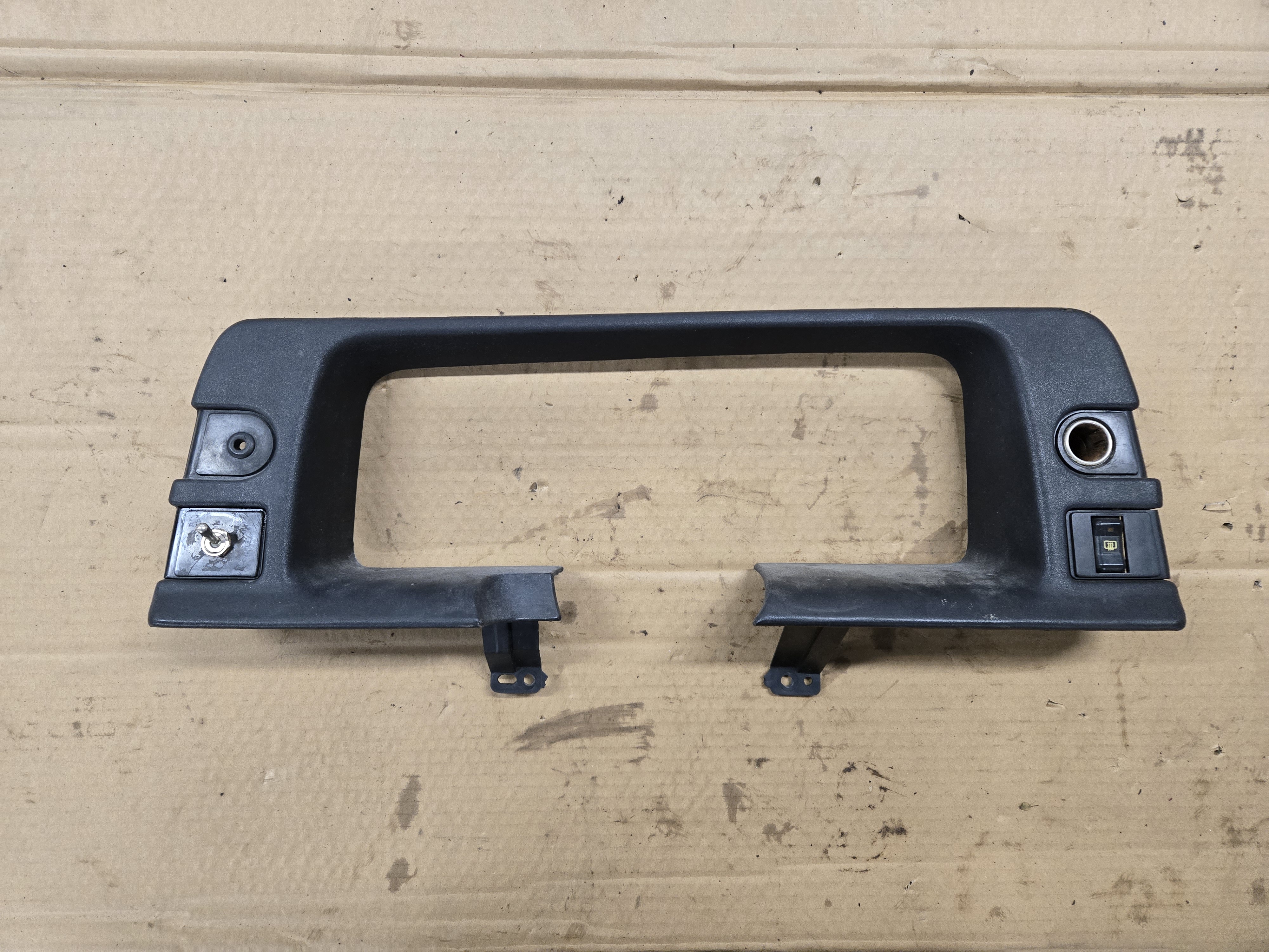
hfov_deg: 73.9
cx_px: 634
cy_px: 476
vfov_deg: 58.9
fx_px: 843
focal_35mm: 23
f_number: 1.8
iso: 640
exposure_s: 1/120
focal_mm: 5.4
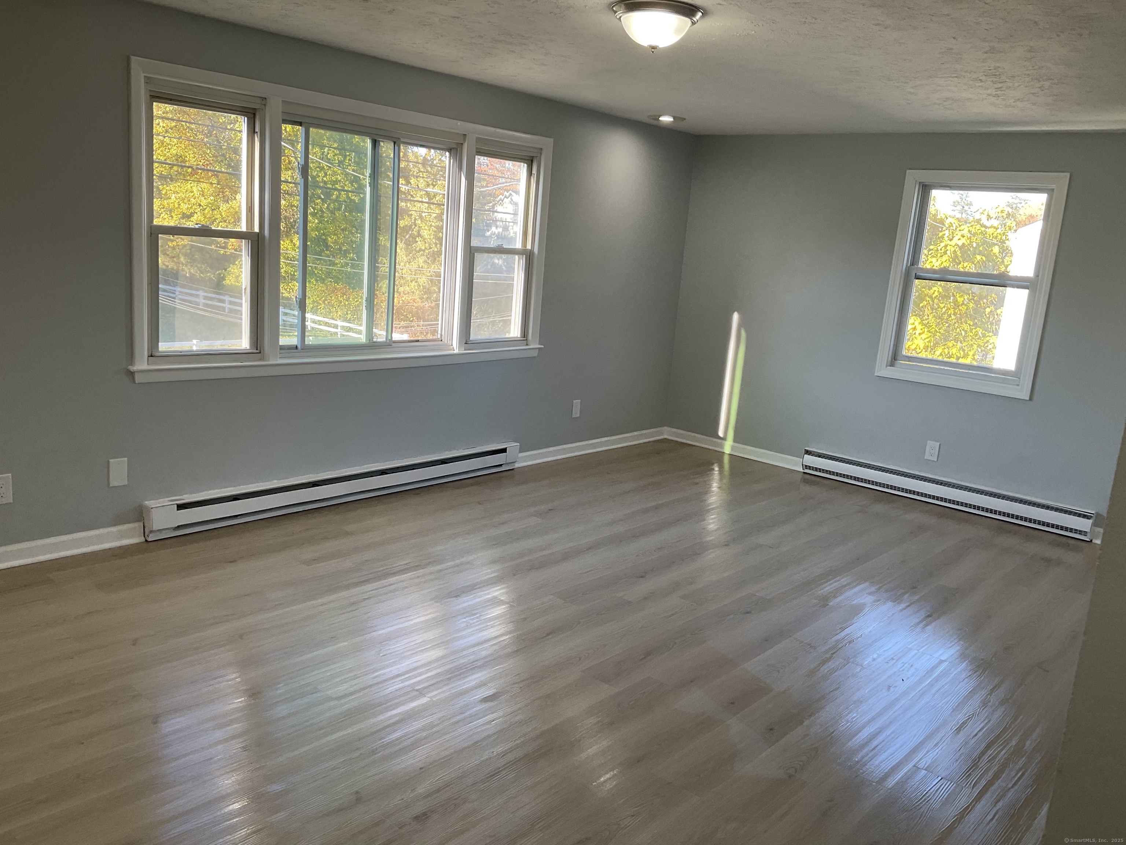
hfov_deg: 61.7
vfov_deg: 48.2
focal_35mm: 29
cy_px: 422
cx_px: 563
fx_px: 943
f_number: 1.8
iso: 32
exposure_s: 1/100
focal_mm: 3
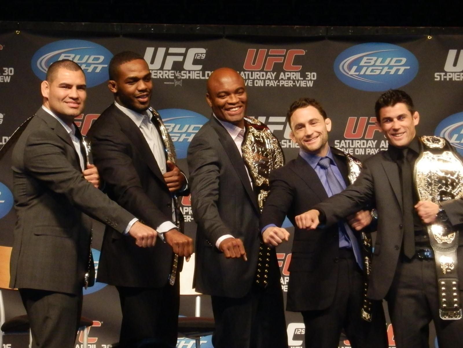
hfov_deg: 9.9
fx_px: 2662
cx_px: 232
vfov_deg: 7.5
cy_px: 174
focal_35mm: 199
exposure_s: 1/200
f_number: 5.8
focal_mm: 35.3
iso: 1250
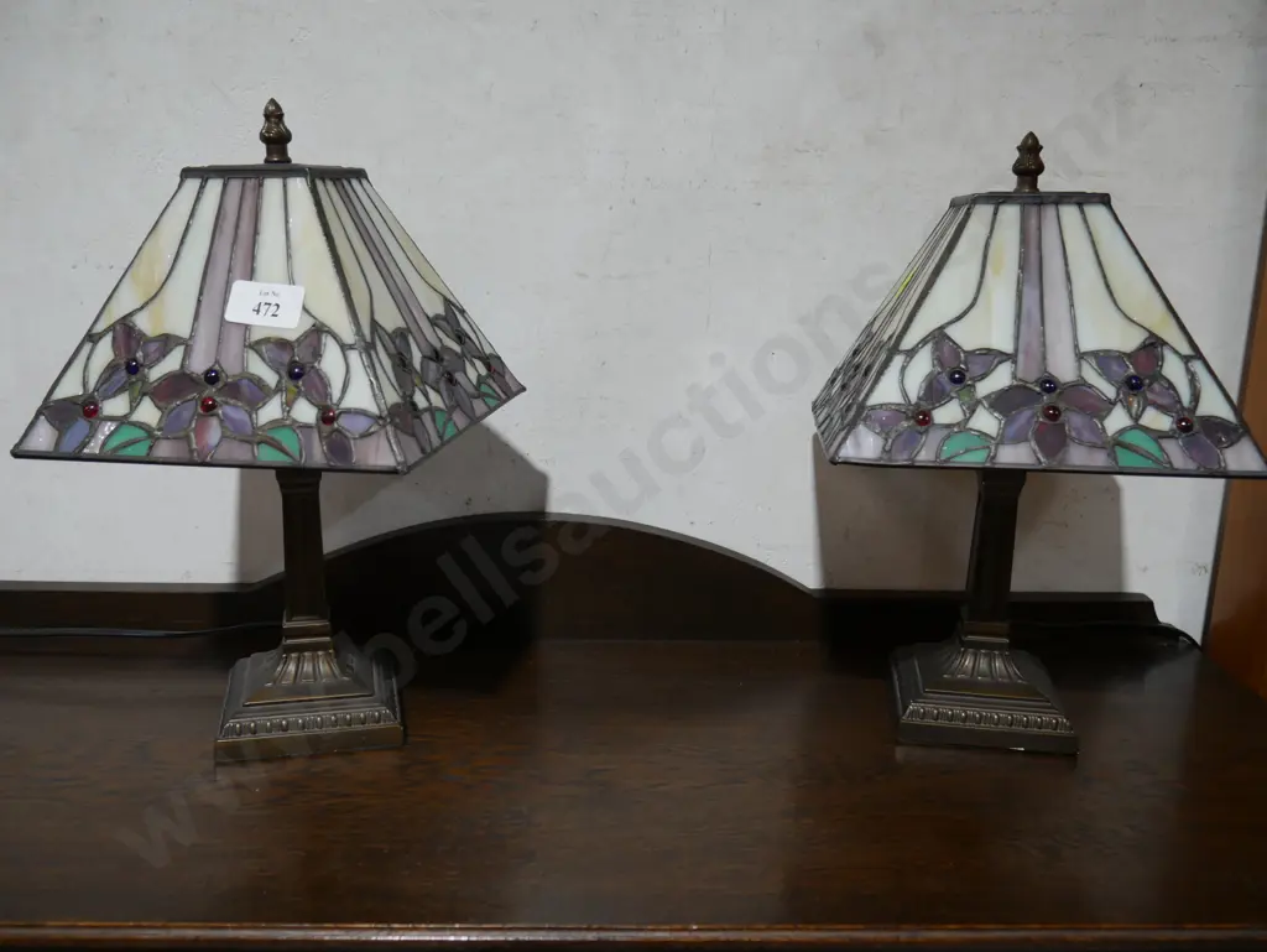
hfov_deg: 59.9
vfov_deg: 46.8
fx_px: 1099
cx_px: 634
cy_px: 476
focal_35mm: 30
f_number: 3.6
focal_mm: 15
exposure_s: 1/60
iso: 320
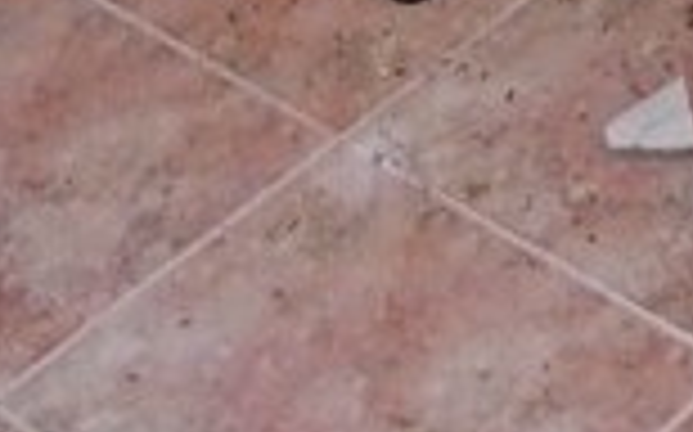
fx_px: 2925
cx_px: 270
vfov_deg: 7.3
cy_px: -925
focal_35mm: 155
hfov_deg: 13.5
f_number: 3.3
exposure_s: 1/60
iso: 250
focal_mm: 4.1
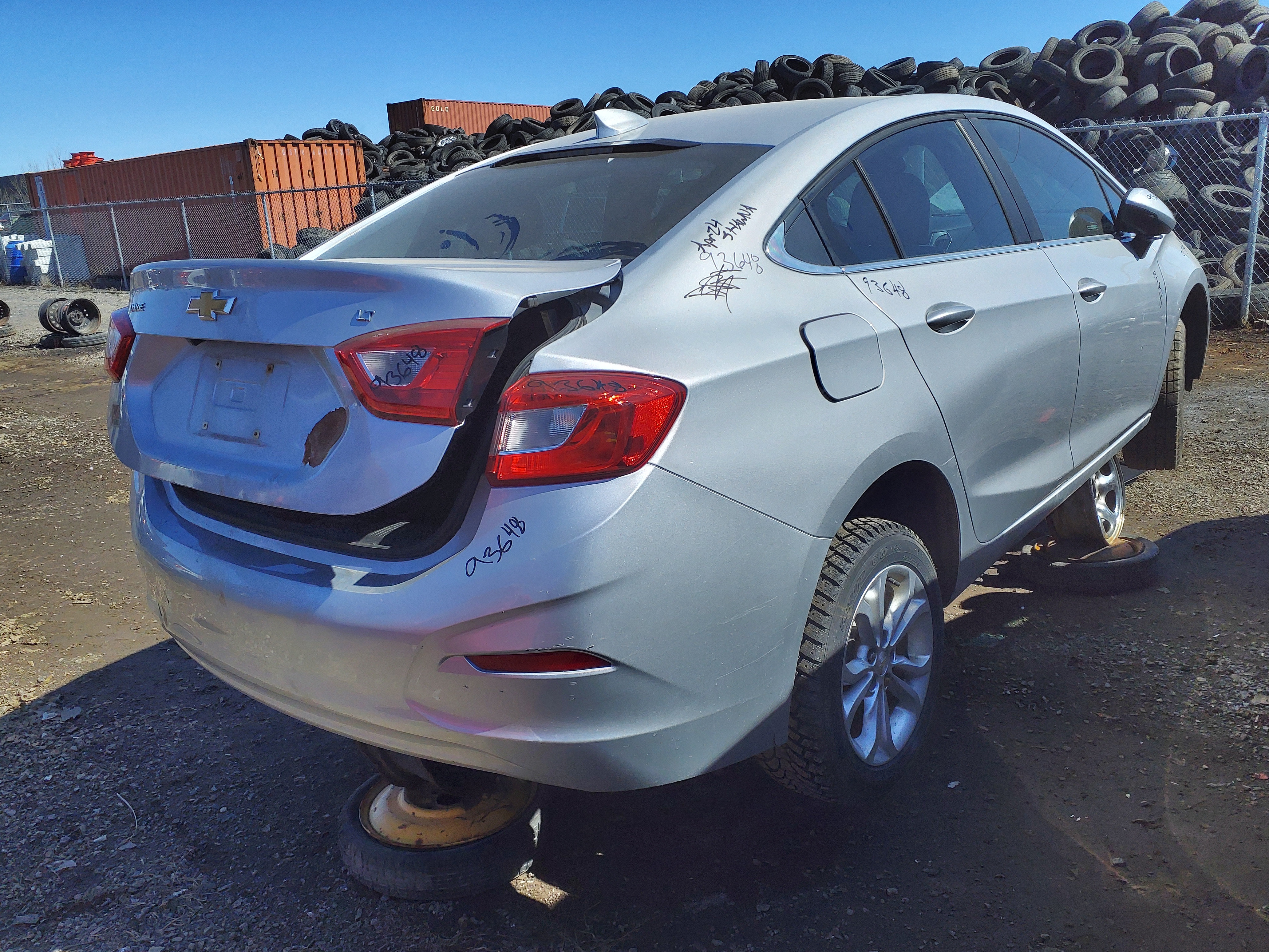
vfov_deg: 53.1
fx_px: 953
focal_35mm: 26
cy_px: 476
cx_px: 634
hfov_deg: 67.3
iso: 40
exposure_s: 1/1148
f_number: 1.9
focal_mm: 3.58
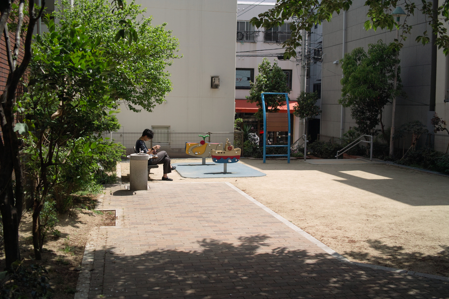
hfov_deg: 47.4
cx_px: 224
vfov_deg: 32.6
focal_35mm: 41
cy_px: 150
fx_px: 511
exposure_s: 1/1000
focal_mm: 24.2
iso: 100
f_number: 2.8
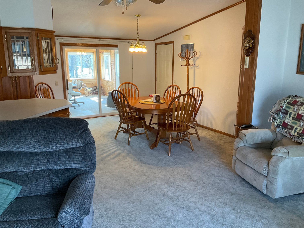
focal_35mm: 29
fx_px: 255
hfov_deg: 61.7
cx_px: 152
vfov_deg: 48.2
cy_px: 114
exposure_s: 1/60
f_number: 1.8
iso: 80
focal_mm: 3
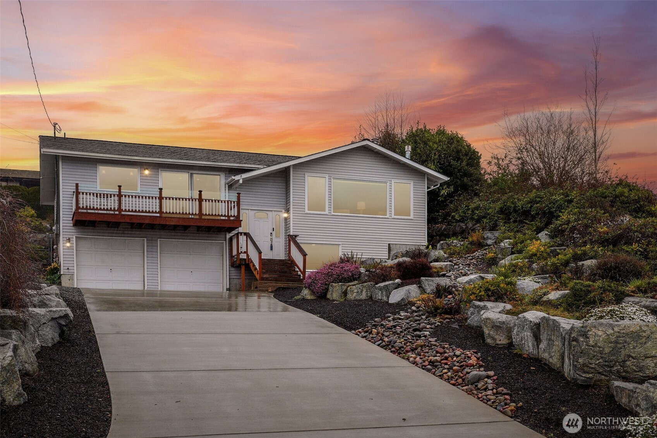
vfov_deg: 31.9
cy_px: 219
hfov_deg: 46.4
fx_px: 766
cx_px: 328
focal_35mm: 42
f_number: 8
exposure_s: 1/125
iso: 250
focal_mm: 28
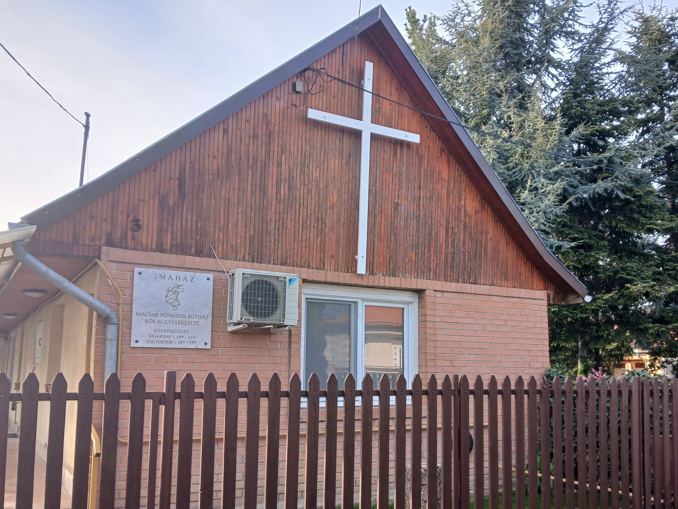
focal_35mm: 32
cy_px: 302
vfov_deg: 44.0
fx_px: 627
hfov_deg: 56.6
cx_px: 385
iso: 32
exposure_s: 1/100
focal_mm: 3.98
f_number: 1.8
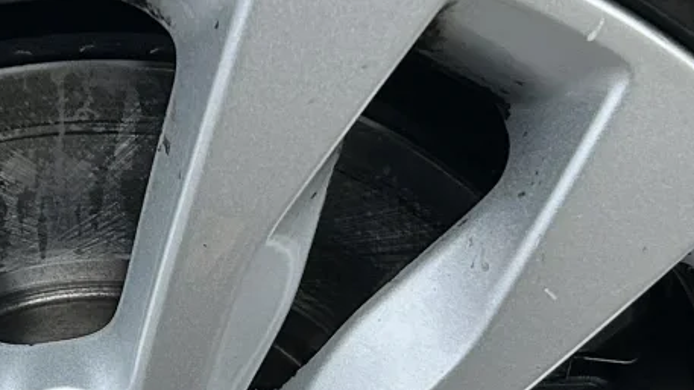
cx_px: 73
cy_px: 291
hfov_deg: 17.7
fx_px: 2190
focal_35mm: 119
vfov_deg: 10.2
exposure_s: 1/60
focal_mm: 5.7
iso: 160
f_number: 1.5
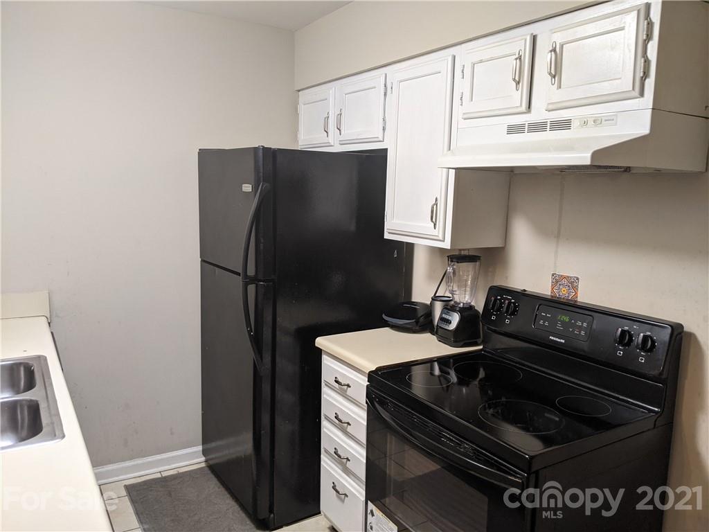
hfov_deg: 65.3
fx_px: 553
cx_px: 354
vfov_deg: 51.4
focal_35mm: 27
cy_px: 266
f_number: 1.8
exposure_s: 1/24
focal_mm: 4.44
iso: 169
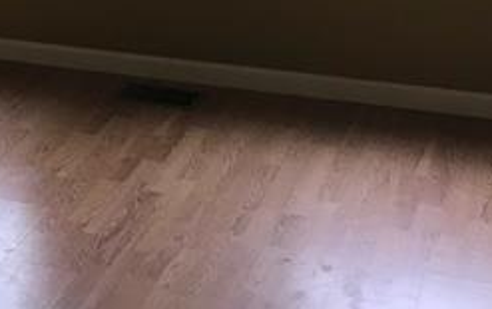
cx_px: -6
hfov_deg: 20.9
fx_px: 1289
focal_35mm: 96
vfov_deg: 12.8
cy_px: -173
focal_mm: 3.99
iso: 25
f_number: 1.8
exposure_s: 1/40
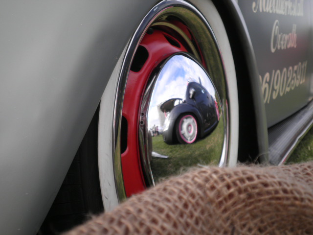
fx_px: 389
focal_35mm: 43
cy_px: 118
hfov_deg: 43.9
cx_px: 156
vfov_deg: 33.6
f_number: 3.4
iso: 64
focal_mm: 7.6
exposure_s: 1/320
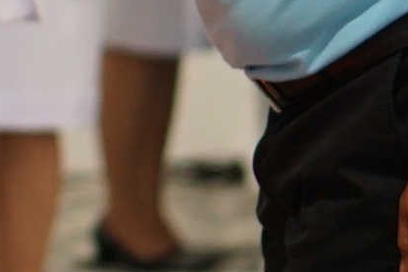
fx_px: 6140
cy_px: -360
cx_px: -320
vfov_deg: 2.5
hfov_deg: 3.8
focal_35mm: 542
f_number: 1.8
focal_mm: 50
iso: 500
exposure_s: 1/200
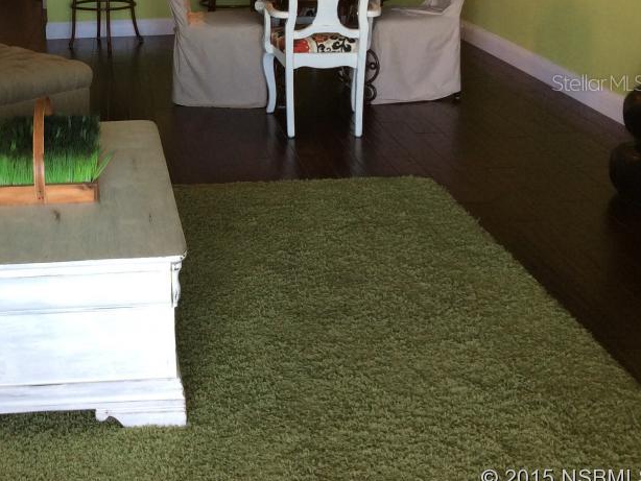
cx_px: 116
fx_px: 1019
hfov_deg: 33.8
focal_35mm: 55
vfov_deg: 26.0
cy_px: 83
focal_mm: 3.3
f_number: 2.4
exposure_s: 1/24
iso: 40
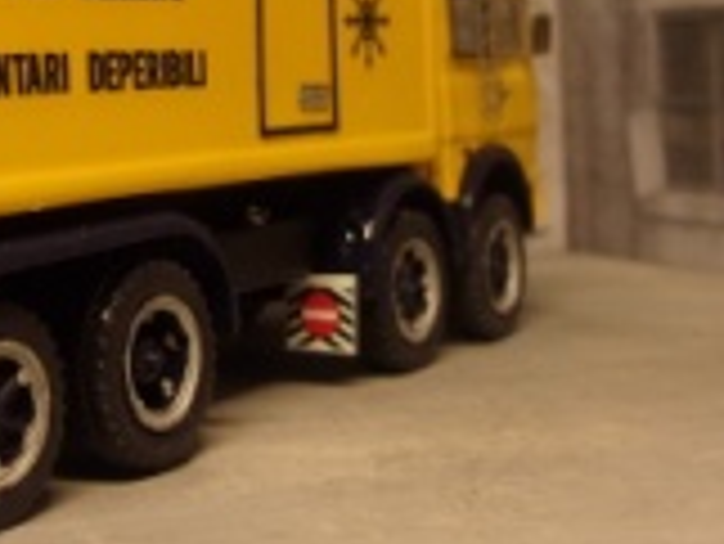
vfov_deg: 18.8
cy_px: 117
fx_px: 1633
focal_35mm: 78
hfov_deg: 24.3
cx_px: 81
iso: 131
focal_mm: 5.1
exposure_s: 1/34
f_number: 3.9
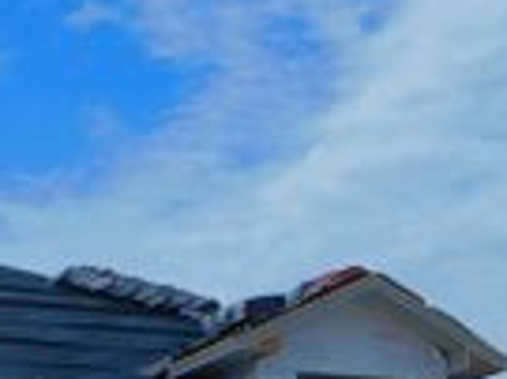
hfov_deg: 17.3
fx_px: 1624
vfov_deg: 12.9
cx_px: -23
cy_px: 478
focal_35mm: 111
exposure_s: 1/1500
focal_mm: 5.3
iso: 125
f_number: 6.4
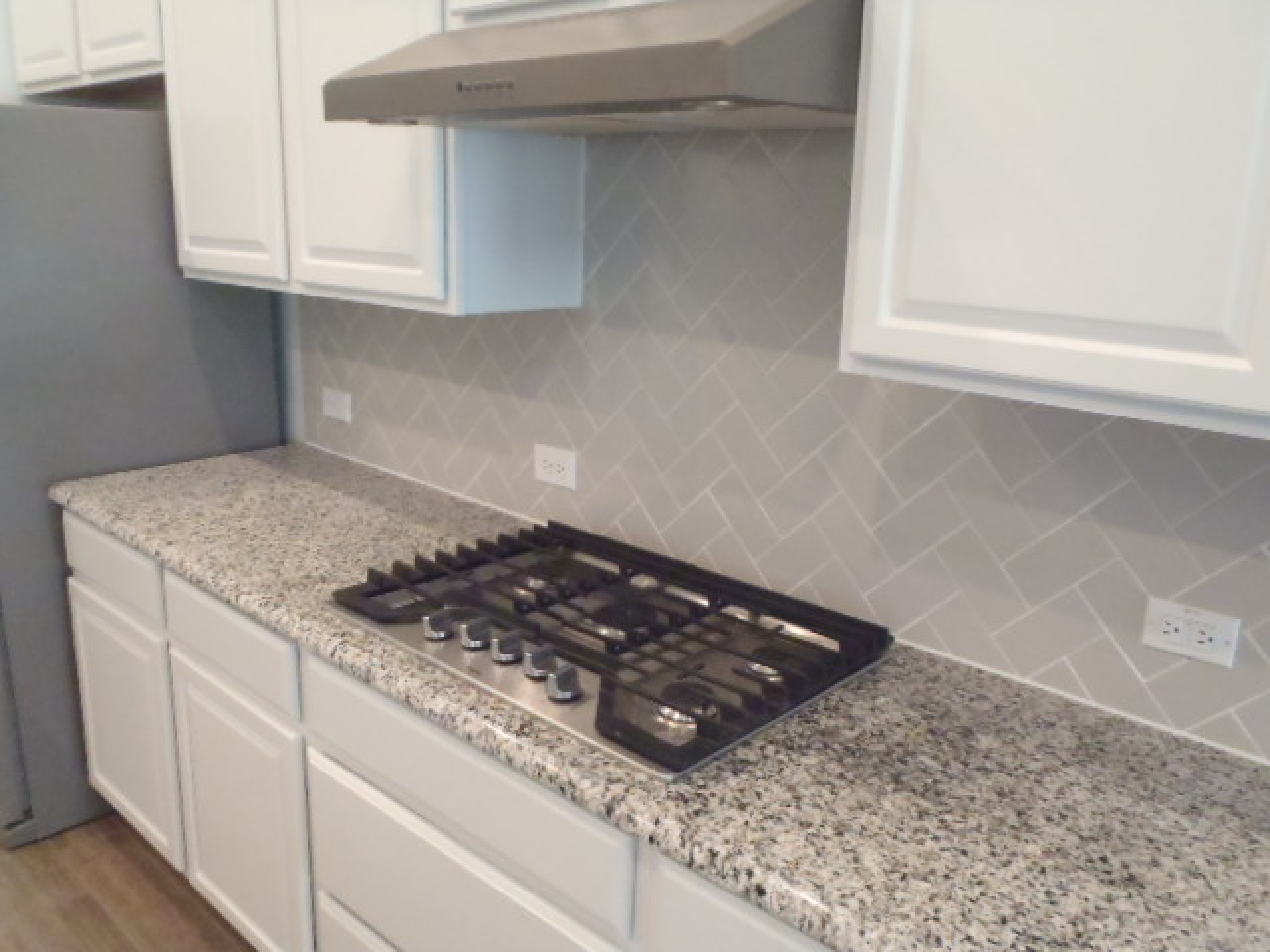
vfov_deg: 49.7
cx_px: 635
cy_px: 476
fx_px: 1027
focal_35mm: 28
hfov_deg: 63.4
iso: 800
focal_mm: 5
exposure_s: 1/25
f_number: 3.9
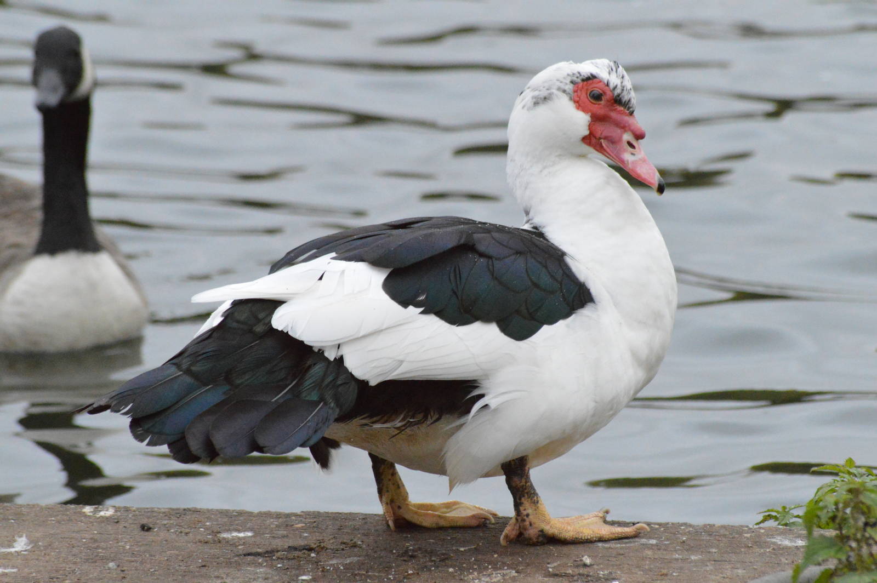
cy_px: 292
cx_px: 438
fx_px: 9858
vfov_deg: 3.4
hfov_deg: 5.1
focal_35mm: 405
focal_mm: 270
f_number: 10
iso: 6400
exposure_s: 1/4000
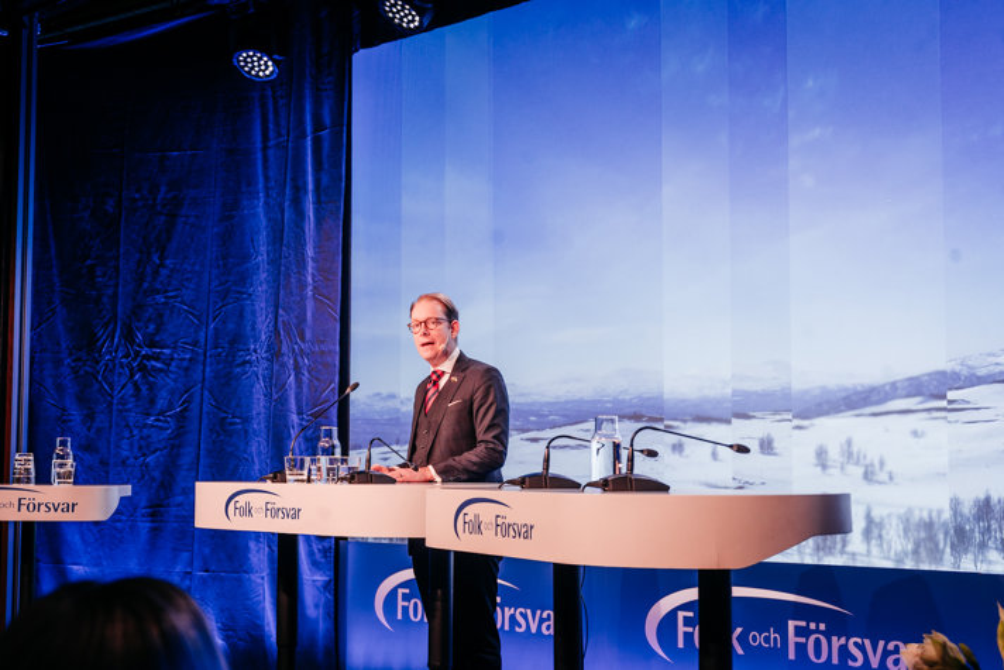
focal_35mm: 60
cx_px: 502
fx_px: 1674
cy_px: 335
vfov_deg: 22.6
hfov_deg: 33.4
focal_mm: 60
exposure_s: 1/80
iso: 1250
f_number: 5.6
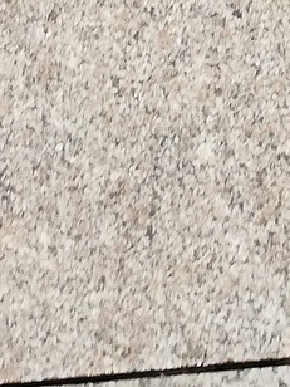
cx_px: -11
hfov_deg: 10.2
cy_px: -580
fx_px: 1609
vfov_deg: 11.2
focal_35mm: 144
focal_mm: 3.81
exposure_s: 1/50
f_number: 4
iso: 100
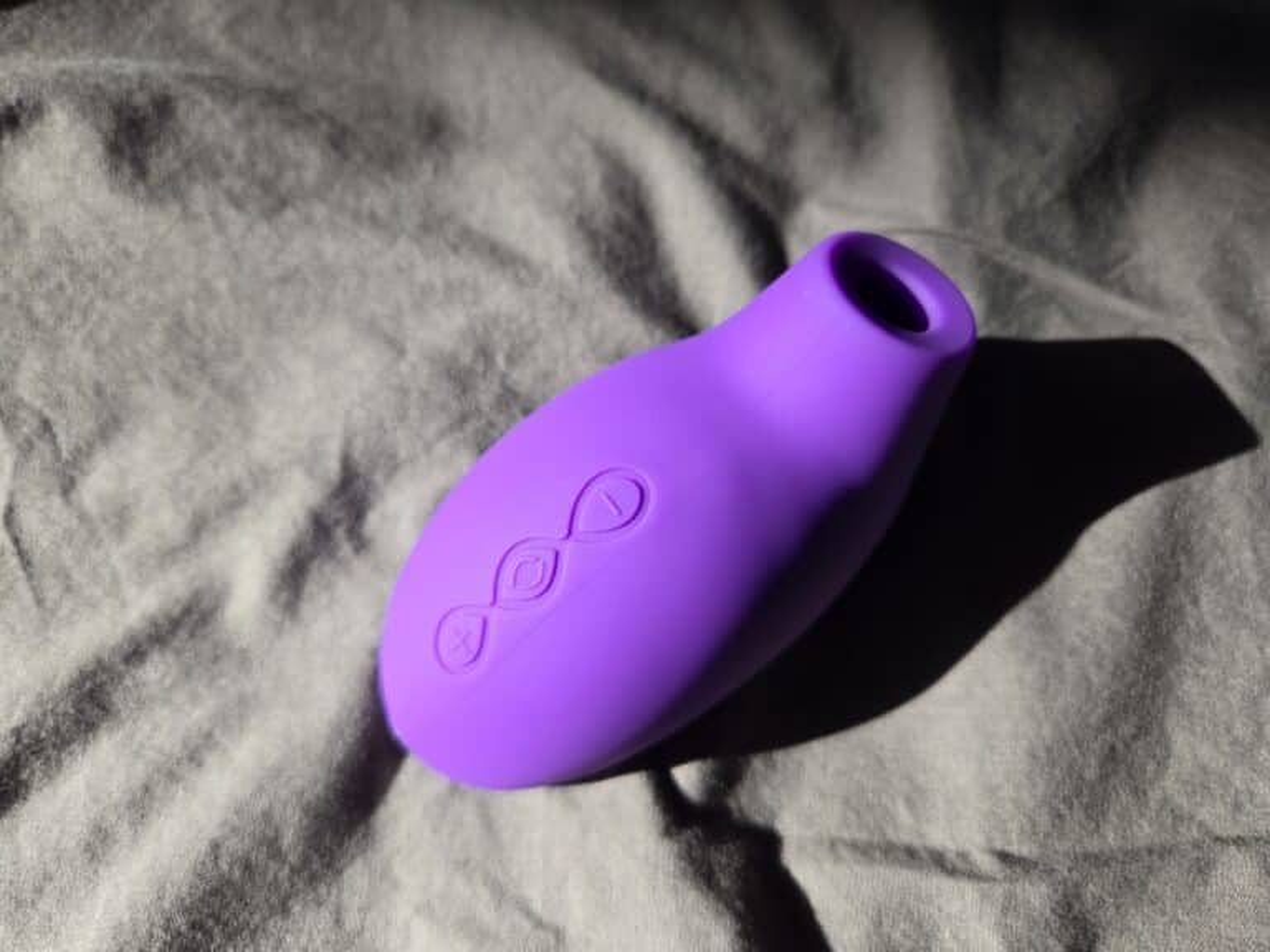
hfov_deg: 73.9
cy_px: 476
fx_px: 844
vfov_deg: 58.9
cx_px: 635
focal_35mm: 23
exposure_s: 1/251
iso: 25
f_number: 1.8
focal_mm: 5.4
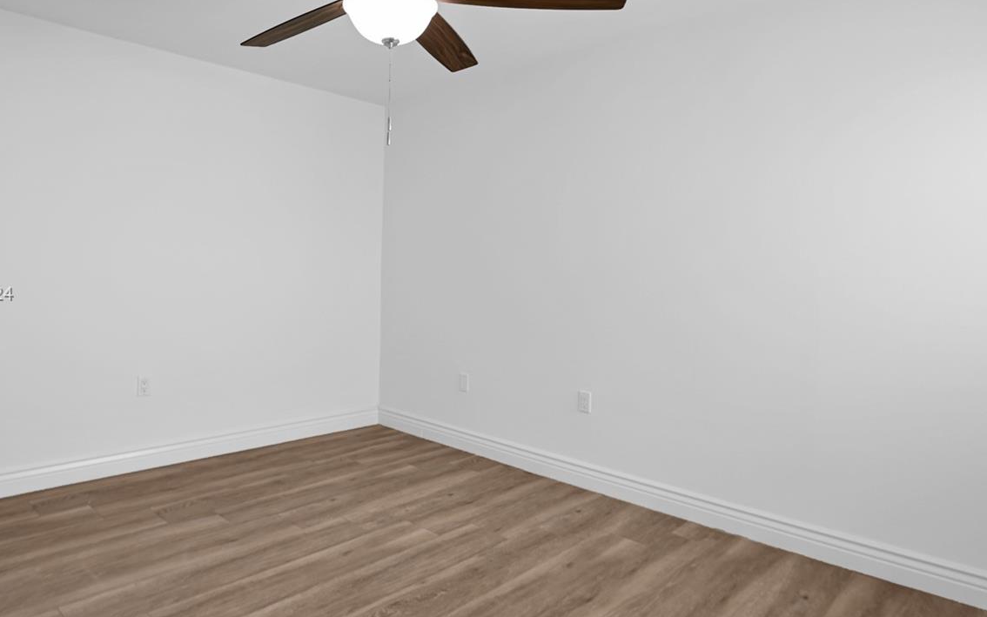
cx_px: 431
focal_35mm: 23
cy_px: 295
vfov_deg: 53.0
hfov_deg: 76.8
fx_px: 619
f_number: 4
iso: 100
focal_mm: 16
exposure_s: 1/60
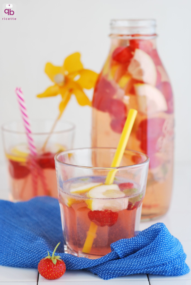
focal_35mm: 75
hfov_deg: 18.2
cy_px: 142
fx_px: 595
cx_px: 96
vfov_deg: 27.0
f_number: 4
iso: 200
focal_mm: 50
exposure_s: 1/25
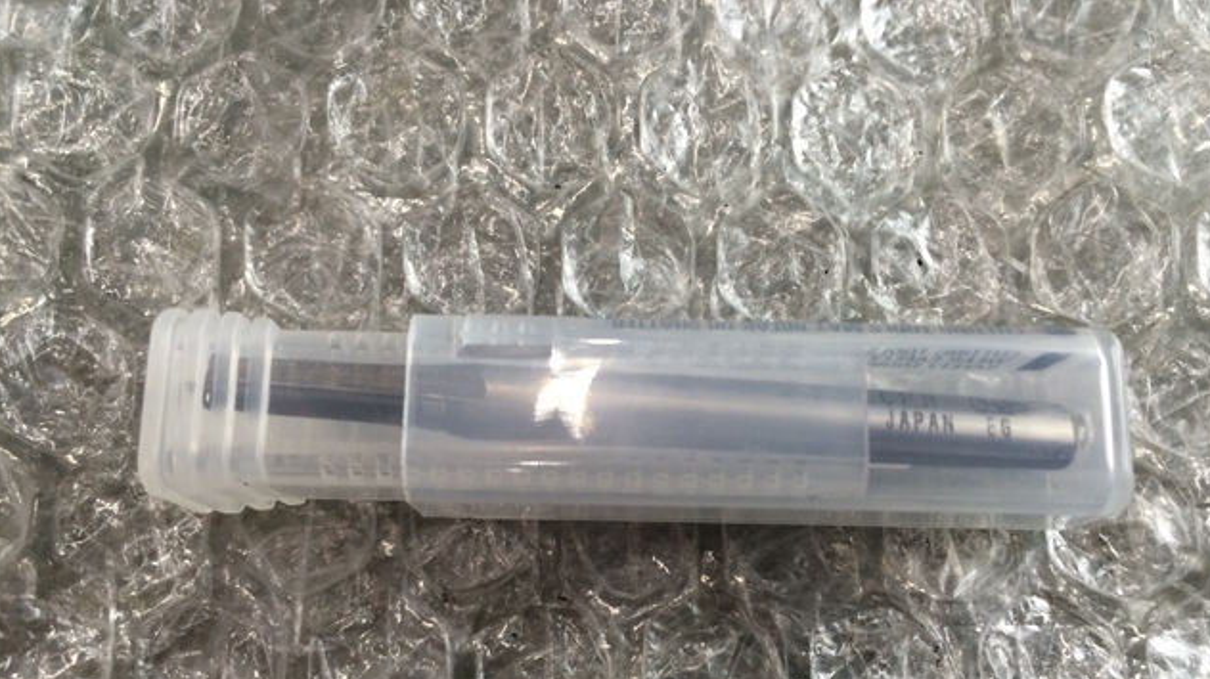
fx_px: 1026
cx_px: 607
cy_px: 427
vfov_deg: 36.4
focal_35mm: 32
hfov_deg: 61.0
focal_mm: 4.15
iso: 80
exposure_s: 1/30
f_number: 2.2
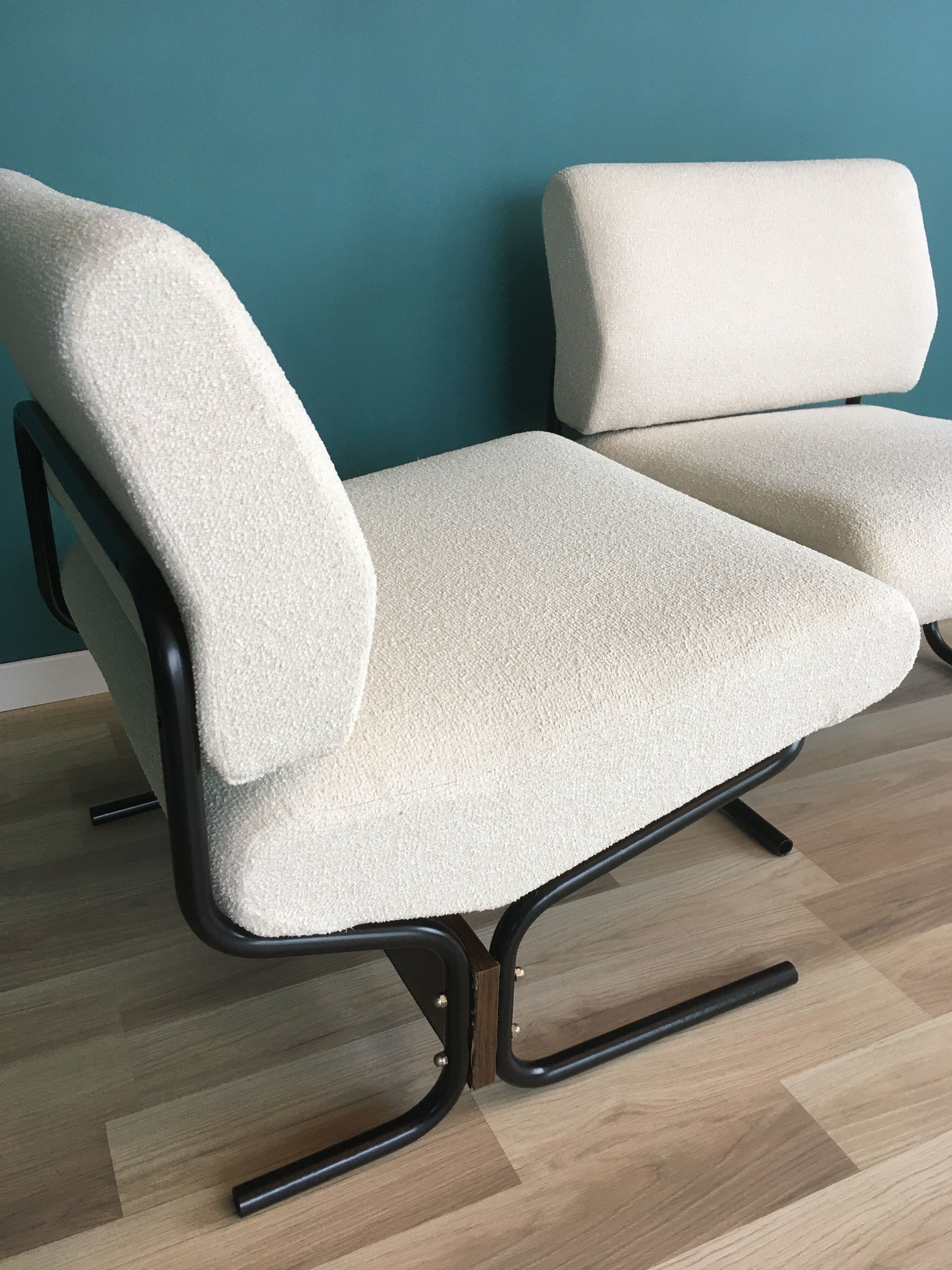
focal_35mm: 29
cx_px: 476
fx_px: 1063
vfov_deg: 61.7
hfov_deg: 48.2
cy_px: 635
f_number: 2.2
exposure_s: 1/33
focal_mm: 4.15
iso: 50
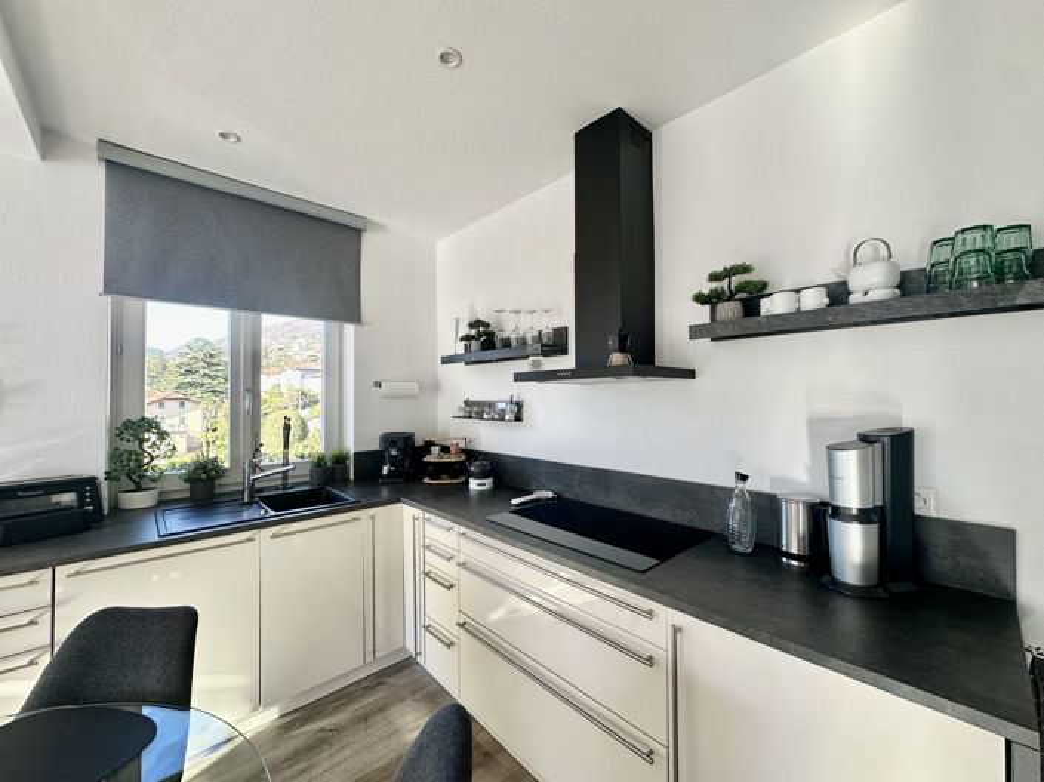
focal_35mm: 14
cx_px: 522
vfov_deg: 85.6
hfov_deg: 102.1
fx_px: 422
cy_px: 391
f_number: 2.2
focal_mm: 2.22
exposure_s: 1/99
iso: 64
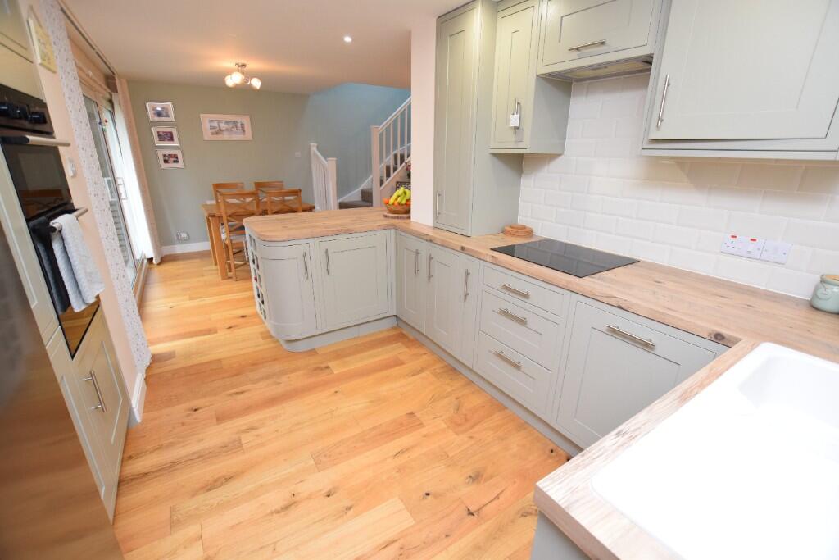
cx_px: 420
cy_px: 280
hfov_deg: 100.4
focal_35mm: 15
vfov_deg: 77.3
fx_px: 350
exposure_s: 1/60
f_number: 4
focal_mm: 10
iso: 800
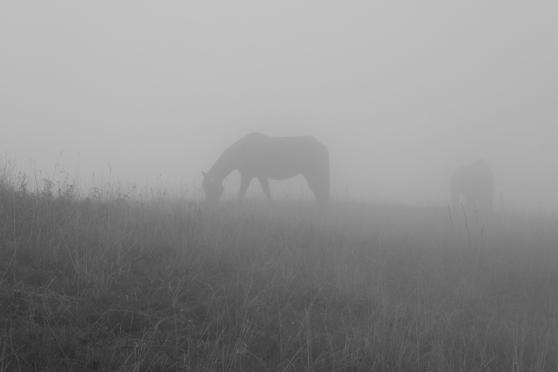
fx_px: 1271
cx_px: 279
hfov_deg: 24.8
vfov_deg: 16.7
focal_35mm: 82
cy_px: 186
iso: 400
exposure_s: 1/120
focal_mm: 54.5
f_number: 16
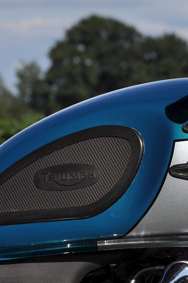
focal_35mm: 315
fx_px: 2474
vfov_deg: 6.5
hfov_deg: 4.4
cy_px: 345
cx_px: 82
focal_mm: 70
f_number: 9
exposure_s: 1/1250
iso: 200
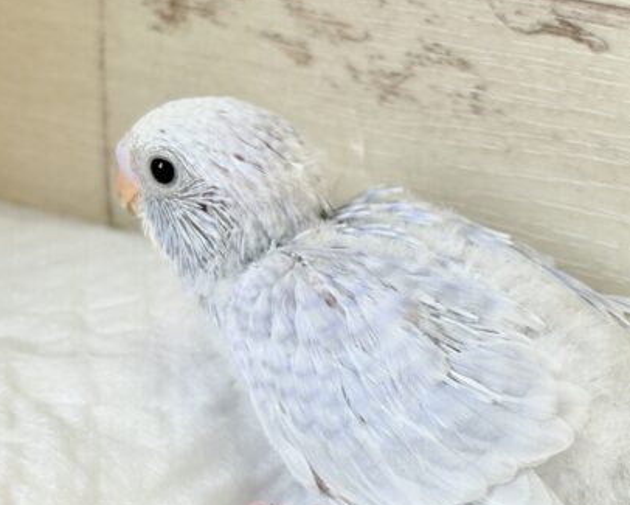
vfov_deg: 19.1
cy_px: 339
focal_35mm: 80
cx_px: 492
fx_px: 1492
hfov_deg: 23.5
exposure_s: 1/100
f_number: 1.6
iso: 50
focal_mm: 5.96
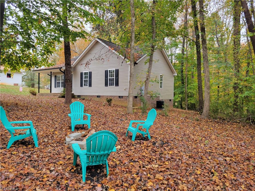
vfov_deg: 53.1
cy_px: 96
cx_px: 128
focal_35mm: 26
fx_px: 192
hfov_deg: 67.3
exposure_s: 1/120
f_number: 1.8
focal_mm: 5.4
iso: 50
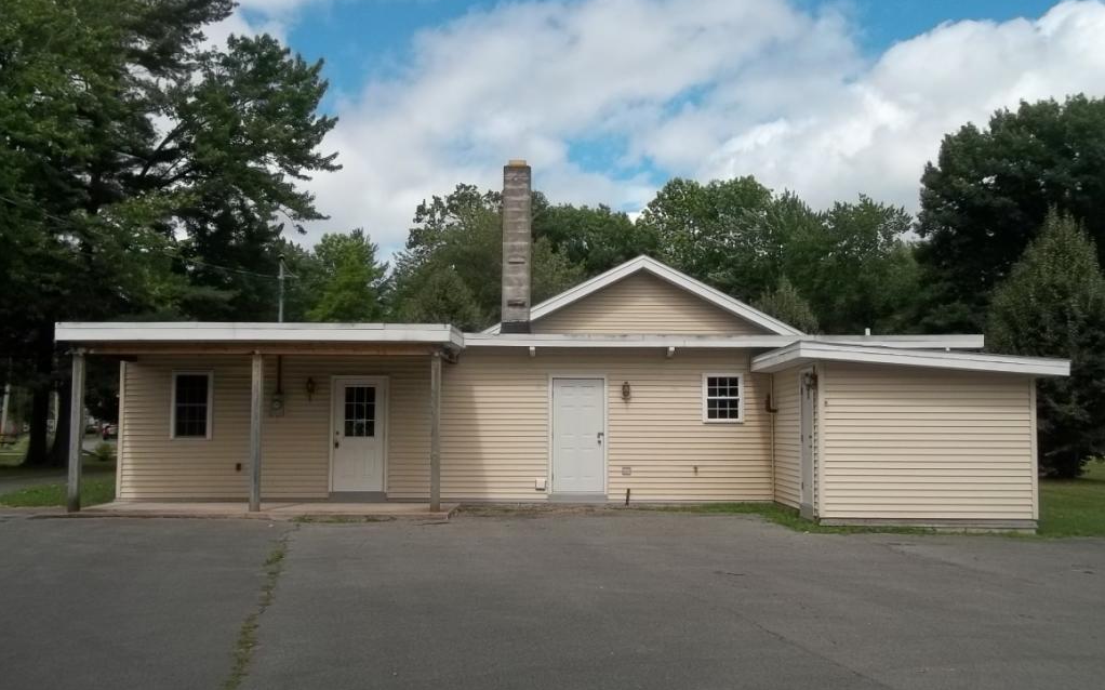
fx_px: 1024
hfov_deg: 56.7
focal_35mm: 34
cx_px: 552
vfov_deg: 37.2
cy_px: 346
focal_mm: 5.7
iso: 80
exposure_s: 1/250
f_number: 8.8
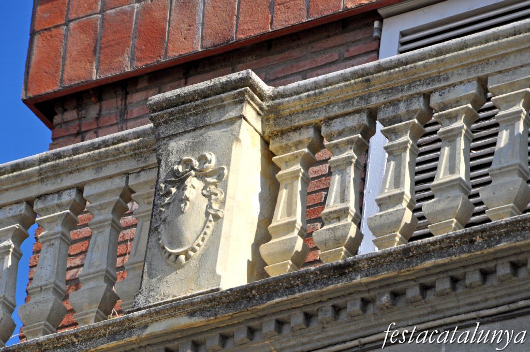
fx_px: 4411
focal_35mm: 300
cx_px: 265
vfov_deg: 4.6
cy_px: 176
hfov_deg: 6.9
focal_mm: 200
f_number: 9
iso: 640
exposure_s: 1/1250
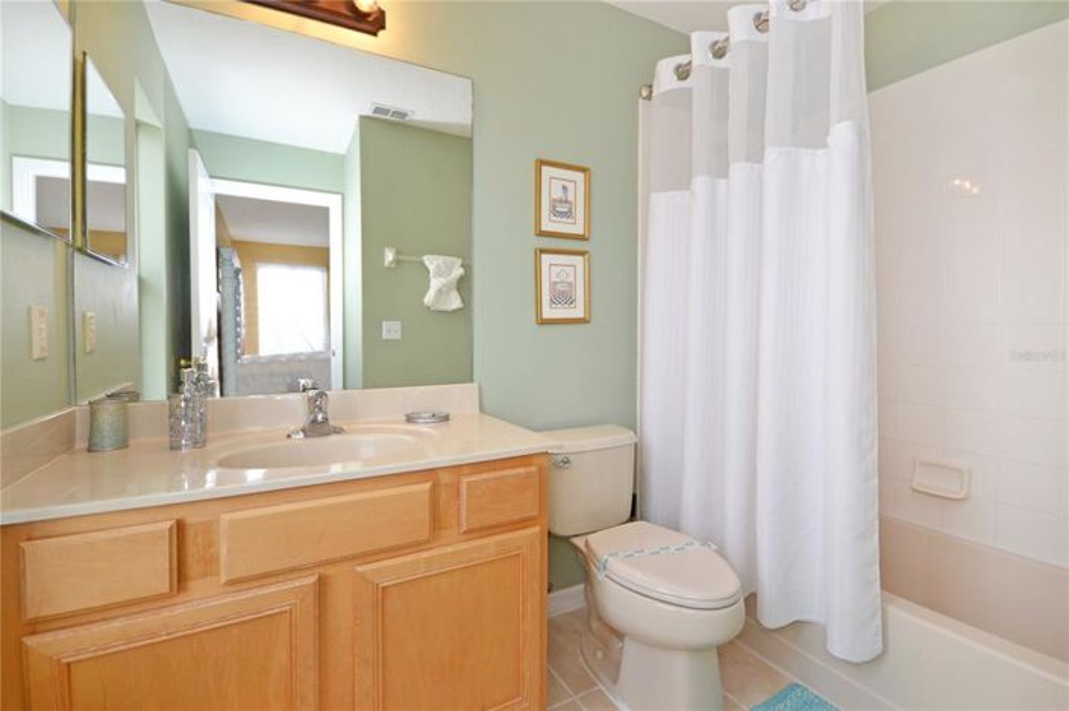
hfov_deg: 100.4
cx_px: 534
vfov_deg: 77.2
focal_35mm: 15
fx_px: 445
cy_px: 356
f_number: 4.5
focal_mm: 10
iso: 400
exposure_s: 1/80
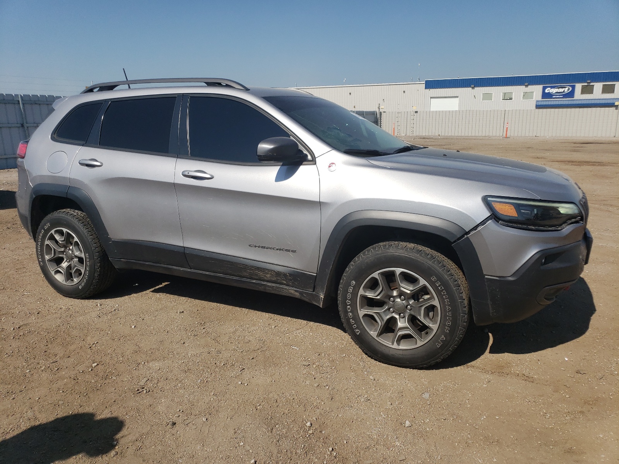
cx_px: 310
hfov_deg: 67.3
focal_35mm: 26
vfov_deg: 53.1
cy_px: 232
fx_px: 465
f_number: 1.5
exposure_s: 1/5000
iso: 50
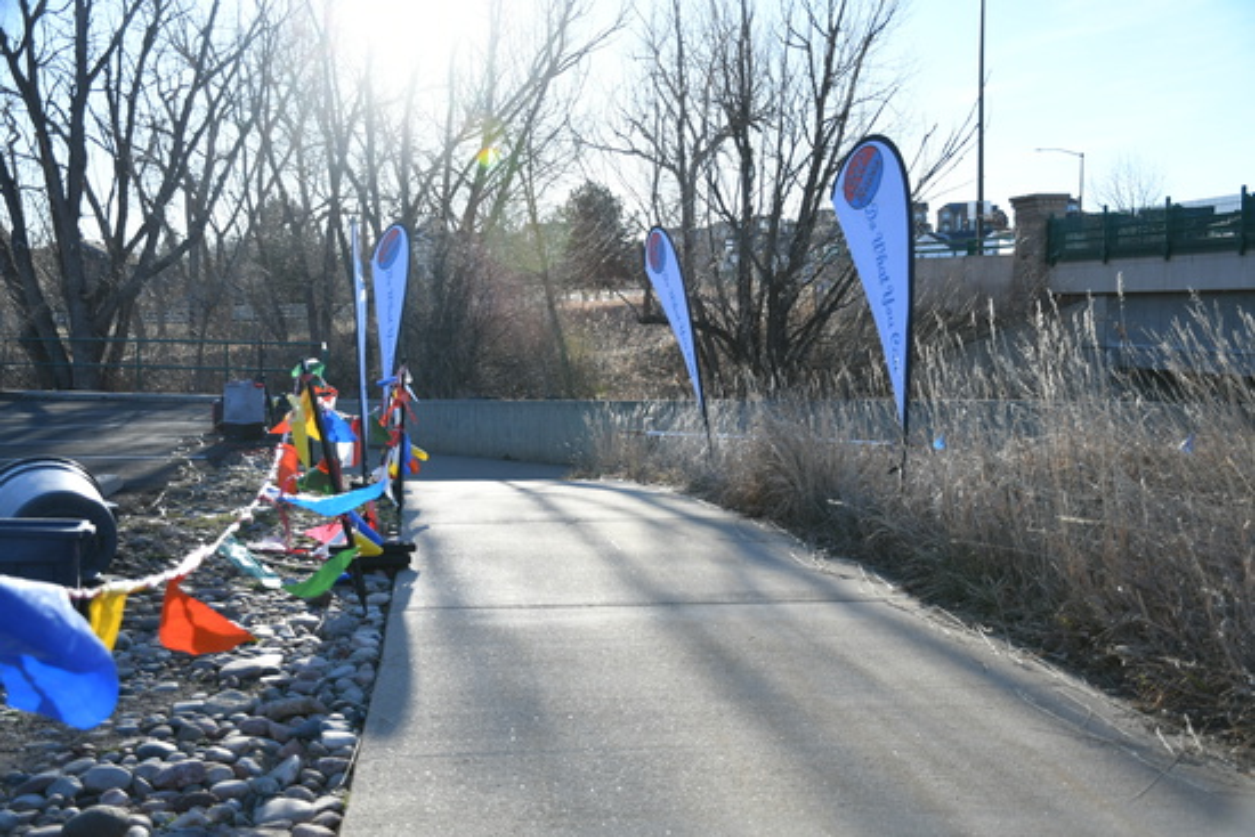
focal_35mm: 39
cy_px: 418
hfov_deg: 49.5
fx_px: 1360
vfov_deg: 34.2
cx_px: 628
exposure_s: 1/800
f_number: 4
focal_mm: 26
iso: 250
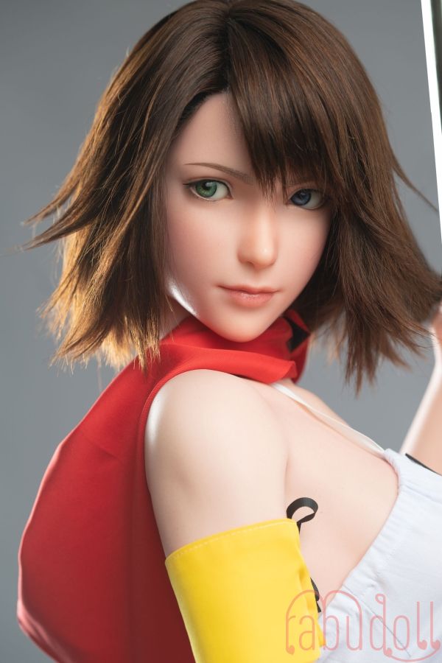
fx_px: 1565
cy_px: 332
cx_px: 221
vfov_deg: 23.9
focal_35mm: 85
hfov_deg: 16.1
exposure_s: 1/200
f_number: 2.8
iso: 125
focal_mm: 85
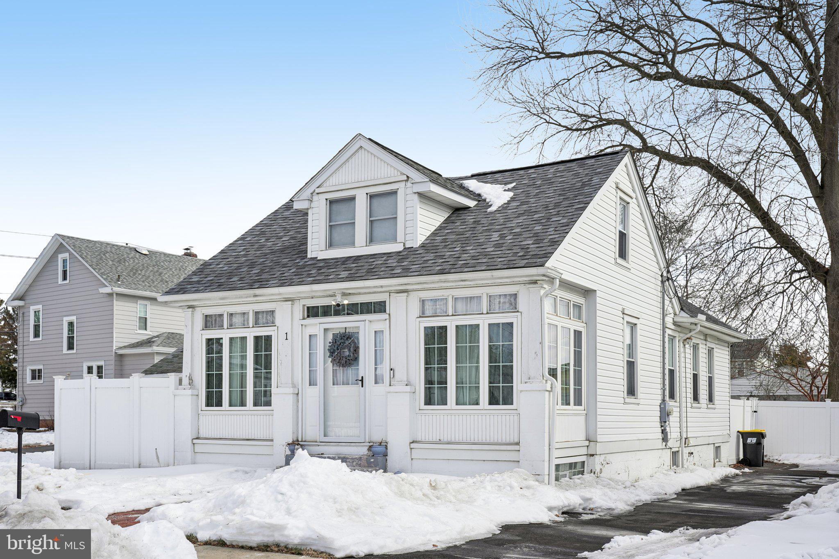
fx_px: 885
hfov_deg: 50.7
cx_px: 420
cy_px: 280
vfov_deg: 35.0
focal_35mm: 38
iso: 100
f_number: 8
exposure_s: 1/500
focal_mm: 38
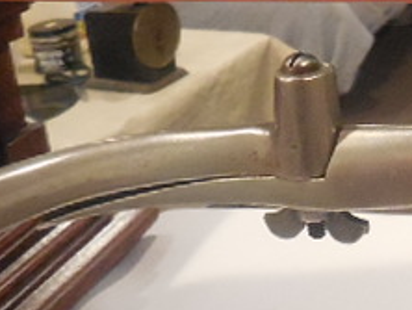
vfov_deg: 20.1
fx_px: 858
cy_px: 33
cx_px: 585
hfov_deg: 22.9
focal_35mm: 72
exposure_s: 1/30
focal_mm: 4.5
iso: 1600
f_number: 3.7
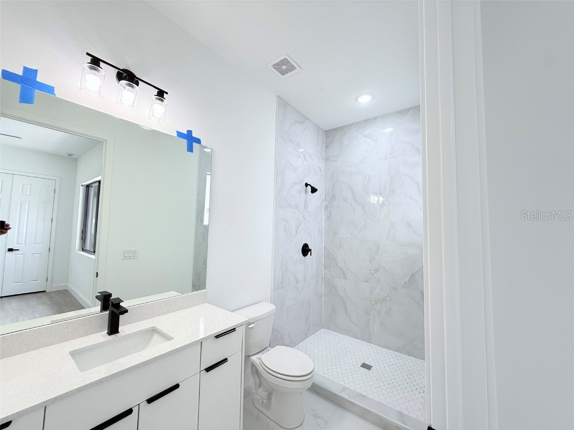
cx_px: 287
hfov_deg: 102.1
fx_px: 232
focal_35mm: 14
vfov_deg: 85.7
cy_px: 215
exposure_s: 1/120
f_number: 2.2
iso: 125
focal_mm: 2.22
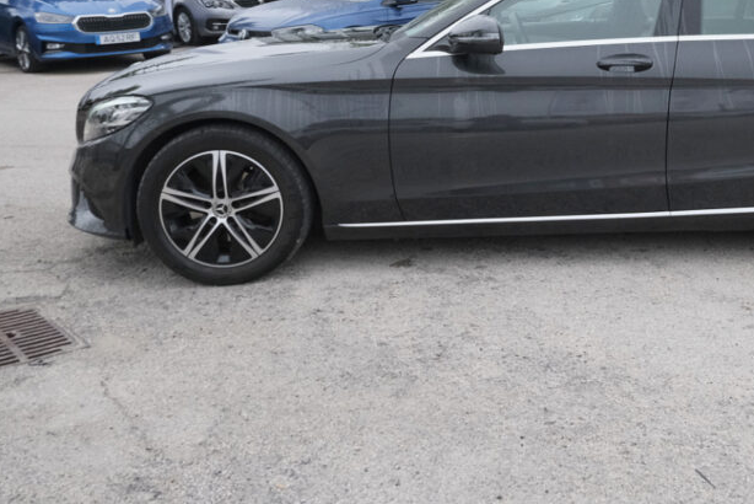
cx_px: 605
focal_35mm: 45
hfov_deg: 41.7
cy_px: 108
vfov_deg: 29.3
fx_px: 943
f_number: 9
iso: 2000
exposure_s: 1/320
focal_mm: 18.1
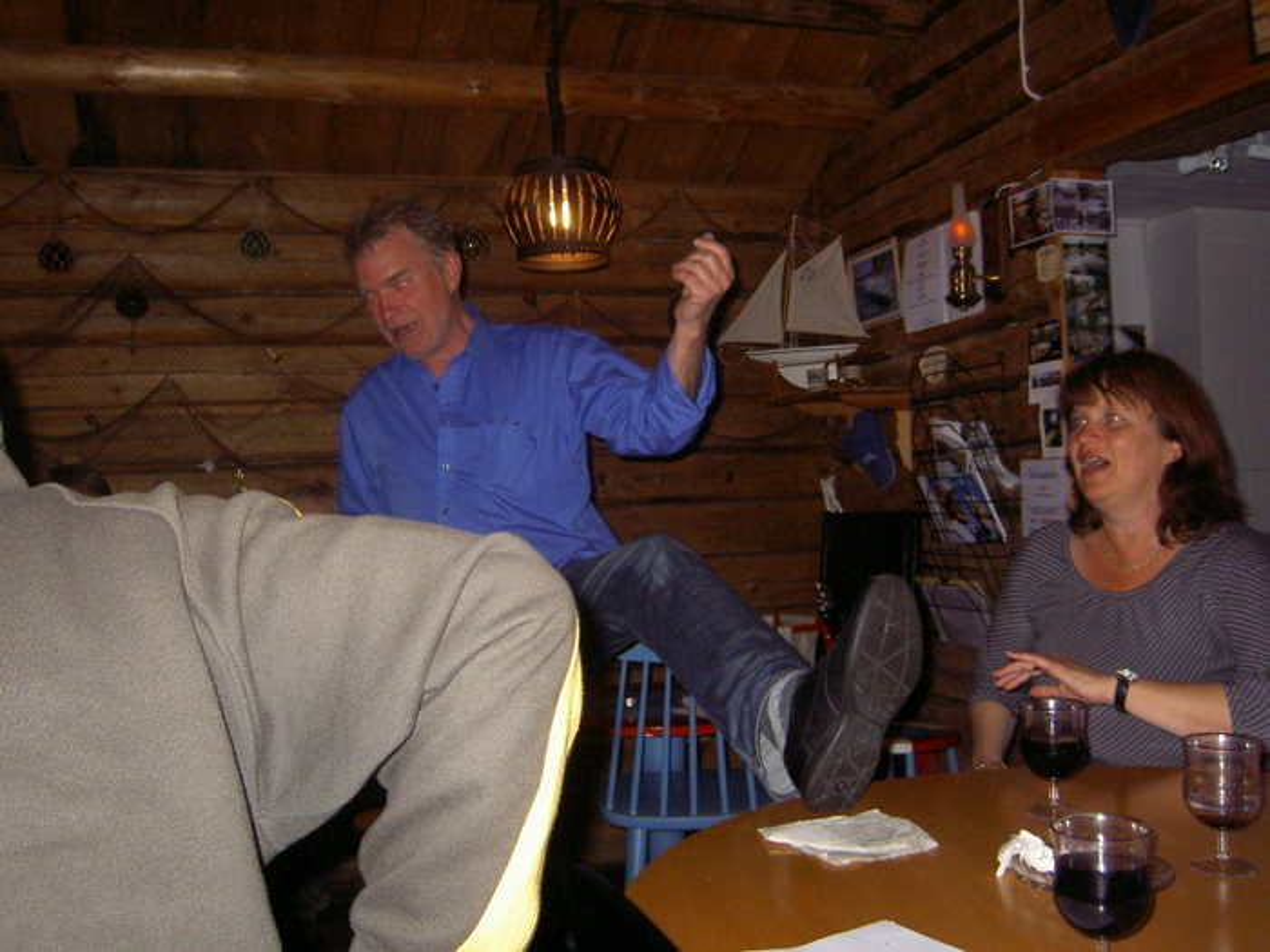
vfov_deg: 41.8
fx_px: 1247
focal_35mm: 34
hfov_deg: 54.0
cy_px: 476
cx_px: 635
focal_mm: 5.6
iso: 200
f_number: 2.8
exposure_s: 1/60
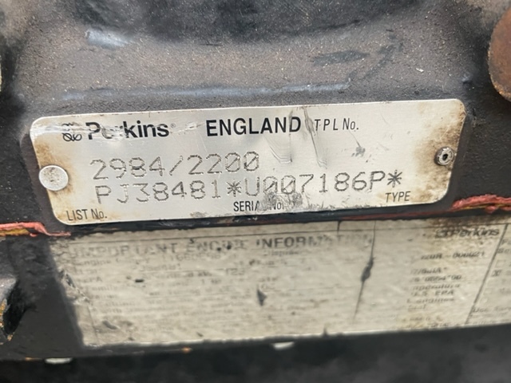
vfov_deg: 53.1
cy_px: 192
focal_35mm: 26
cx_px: 256
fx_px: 384
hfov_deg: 67.3
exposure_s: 1/81
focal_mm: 4.2
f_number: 1.6
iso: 125
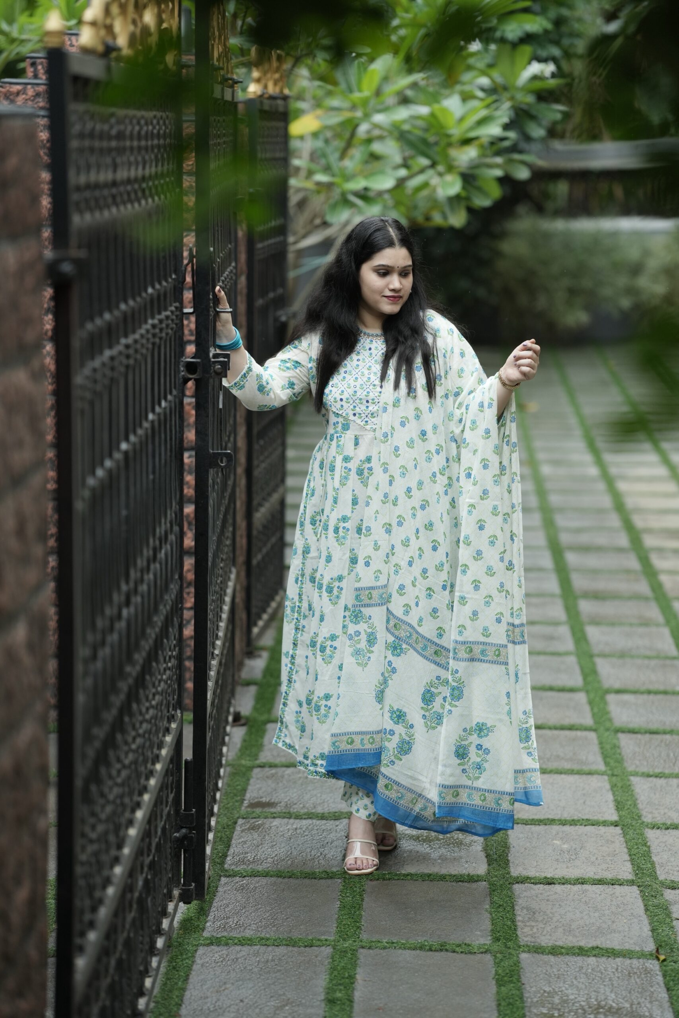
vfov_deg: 23.9
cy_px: 509
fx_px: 2404
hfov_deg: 16.1
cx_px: 340
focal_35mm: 85
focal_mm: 85
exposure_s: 1/2500
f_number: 2
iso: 500
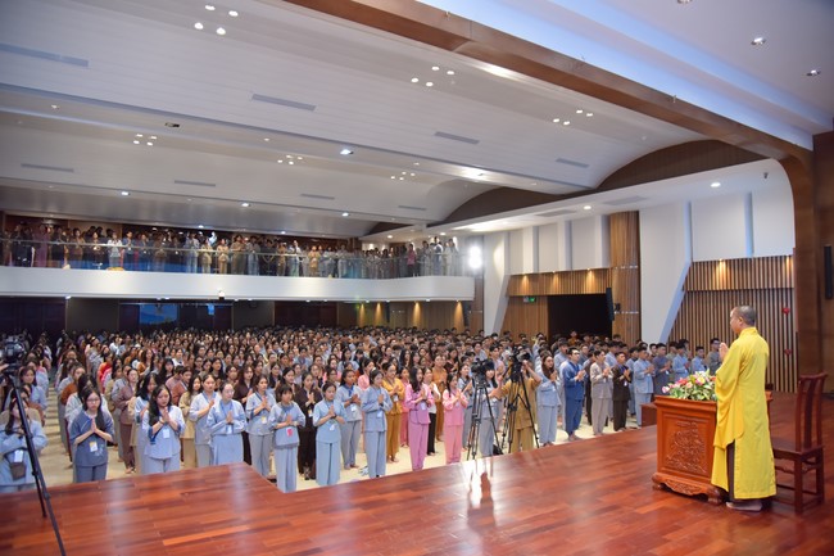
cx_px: 417
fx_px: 556
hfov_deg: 73.8
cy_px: 278
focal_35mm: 24
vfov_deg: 53.1
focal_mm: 24
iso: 1000
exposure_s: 1/200
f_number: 4.5
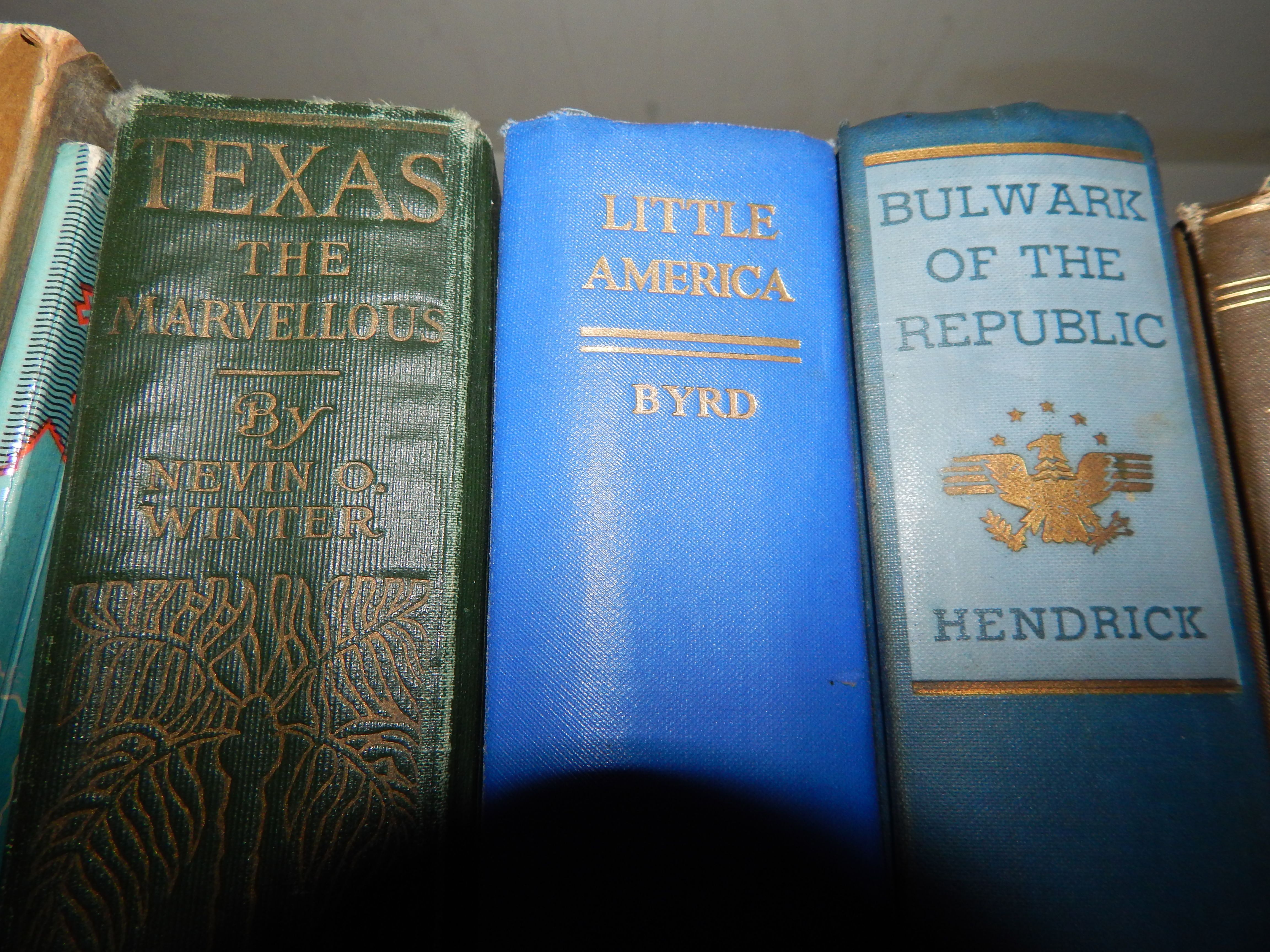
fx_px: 844
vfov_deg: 58.9
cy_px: 476
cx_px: 635
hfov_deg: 73.9
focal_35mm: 23
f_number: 6
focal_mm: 4
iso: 200
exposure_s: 1/30
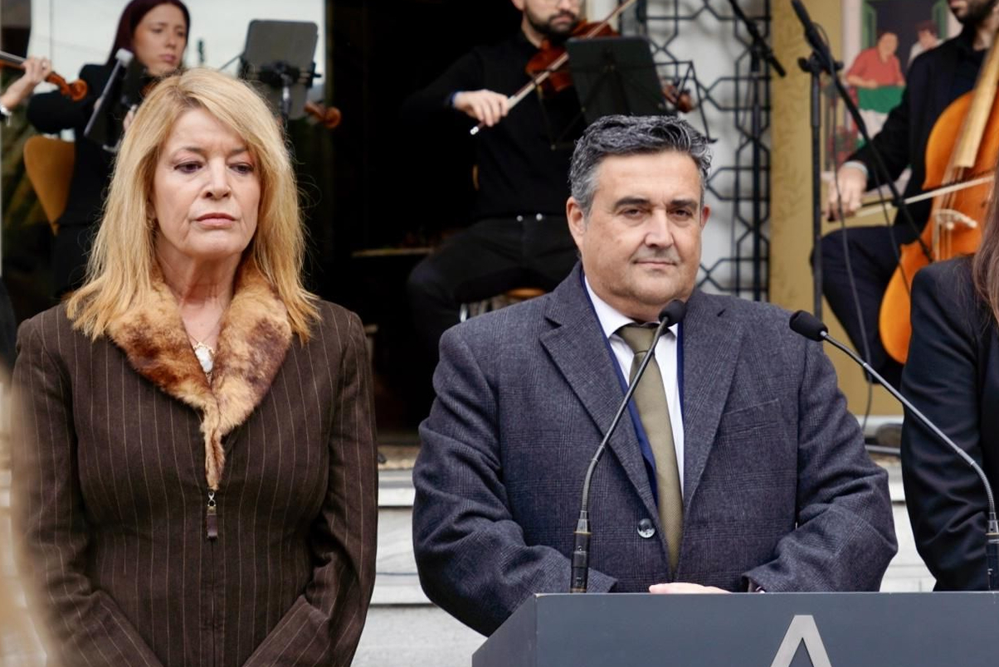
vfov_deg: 12.1
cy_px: 306
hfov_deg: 18.1
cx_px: 646
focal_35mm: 113
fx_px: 3137
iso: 160
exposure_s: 1/100
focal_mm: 85
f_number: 8
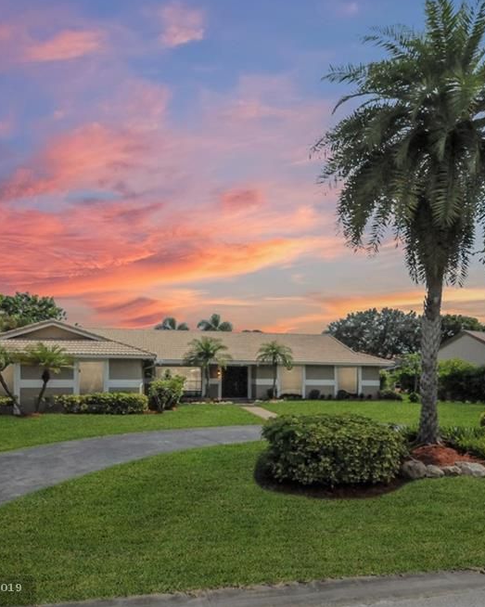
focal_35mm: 22
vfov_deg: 75.0
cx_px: 247
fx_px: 395
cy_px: 296
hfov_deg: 63.1
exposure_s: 1/640
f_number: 22
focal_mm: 10
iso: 3200
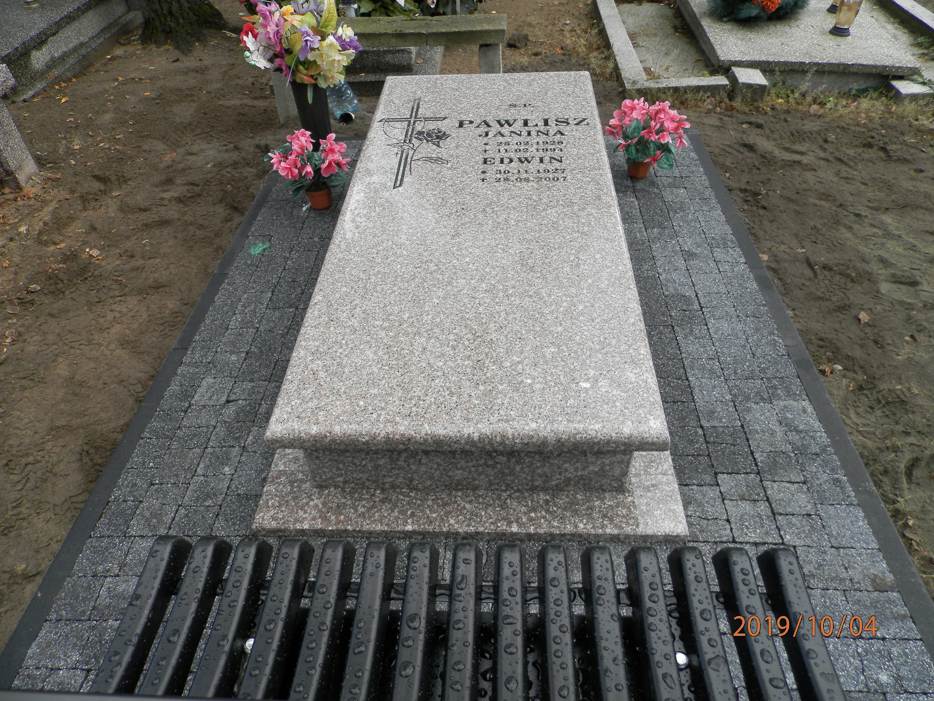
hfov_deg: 69.4
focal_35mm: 25
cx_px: 467
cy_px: 350
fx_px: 675
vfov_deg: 54.9
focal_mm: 4.5
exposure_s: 1/250
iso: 80
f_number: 3.1
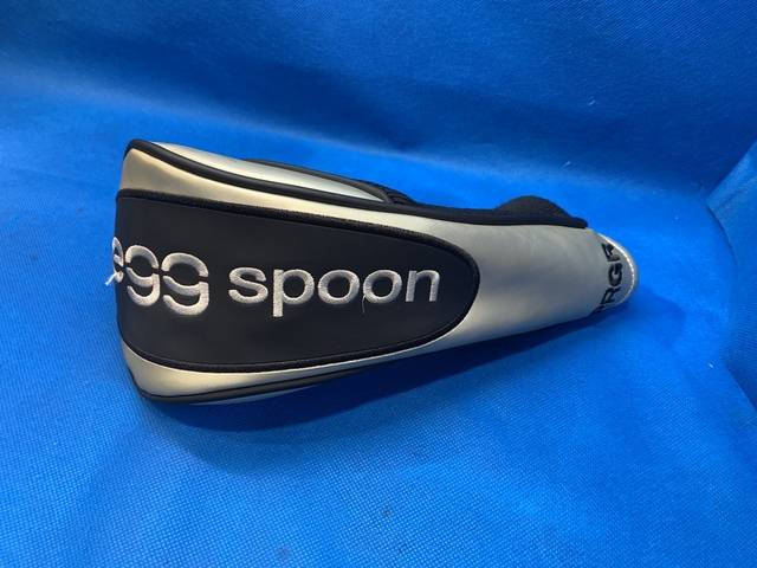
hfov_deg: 67.3
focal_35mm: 26
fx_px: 569
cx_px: 378
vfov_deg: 53.1
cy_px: 284
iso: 125
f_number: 1.8
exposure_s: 1/60
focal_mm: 4.25
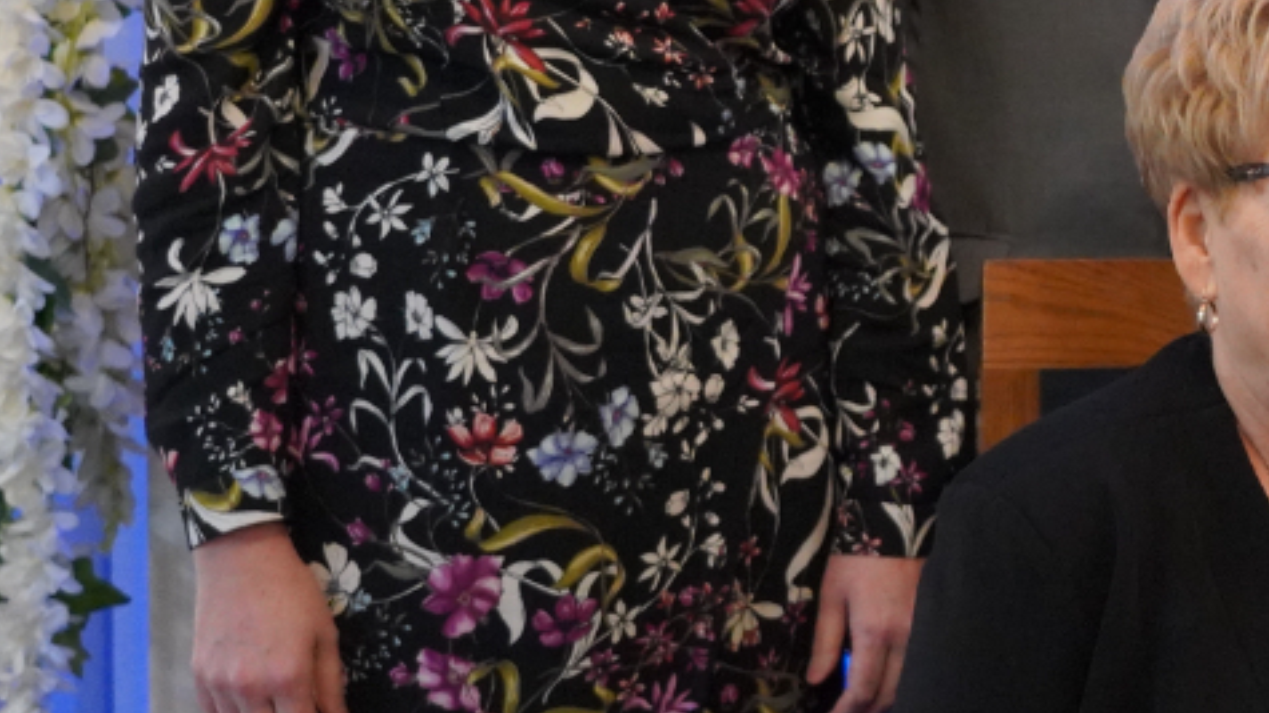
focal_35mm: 129
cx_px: 1600
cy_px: 194
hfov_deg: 15.9
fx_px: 4340
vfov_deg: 9.4
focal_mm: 45
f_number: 4
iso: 10000
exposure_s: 1/160
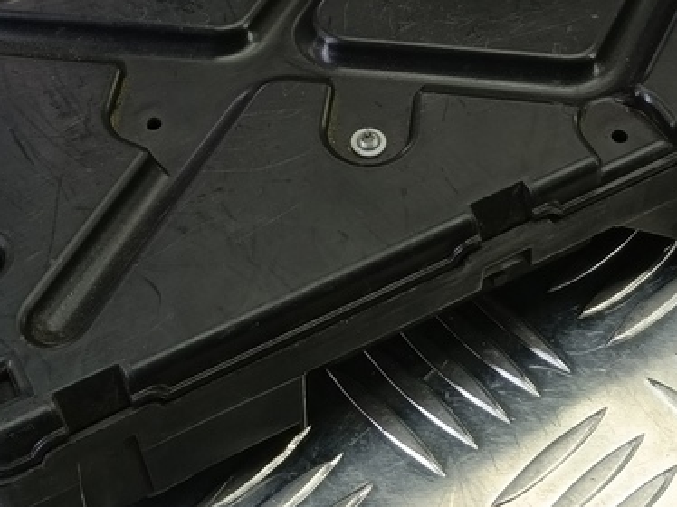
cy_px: 13
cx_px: 384
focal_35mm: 63
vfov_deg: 22.5
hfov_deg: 30.7
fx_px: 1231
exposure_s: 1/50
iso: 140
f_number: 1.6
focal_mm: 4.11
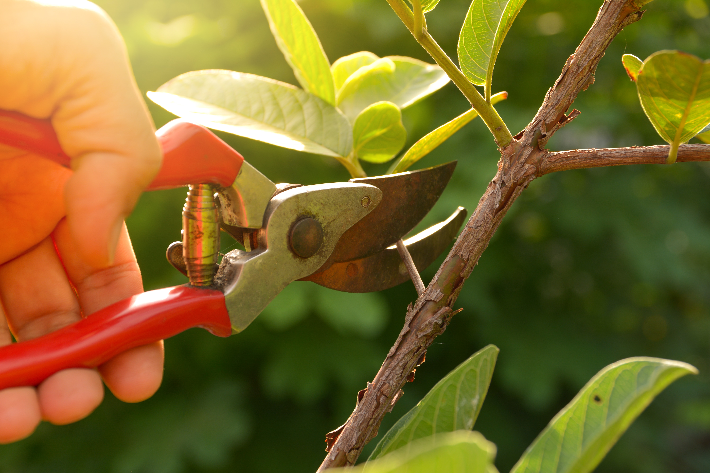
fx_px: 1479
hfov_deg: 27.0
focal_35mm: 75
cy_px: 236
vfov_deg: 18.2
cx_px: 355
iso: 100
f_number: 5.6
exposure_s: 1/125
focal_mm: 50
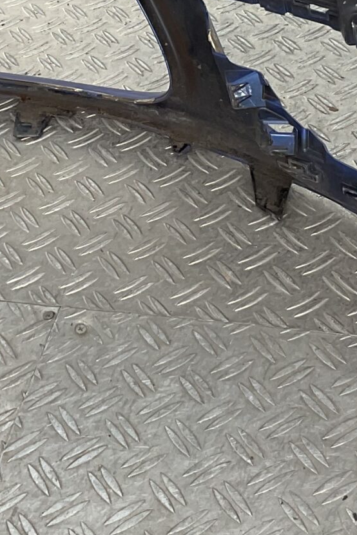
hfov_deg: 14.7
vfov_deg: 21.5
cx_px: 118
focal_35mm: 93
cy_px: 66
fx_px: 1382
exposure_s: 1/126
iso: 16
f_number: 1.8
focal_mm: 3
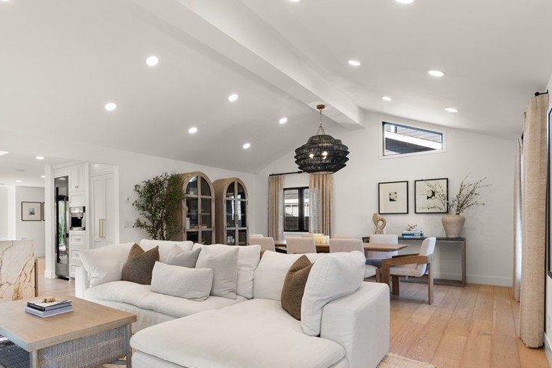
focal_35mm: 22
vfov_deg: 56.7
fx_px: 337
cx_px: 216
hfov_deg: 77.5
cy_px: 225
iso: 640
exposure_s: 1/15
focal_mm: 16
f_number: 9
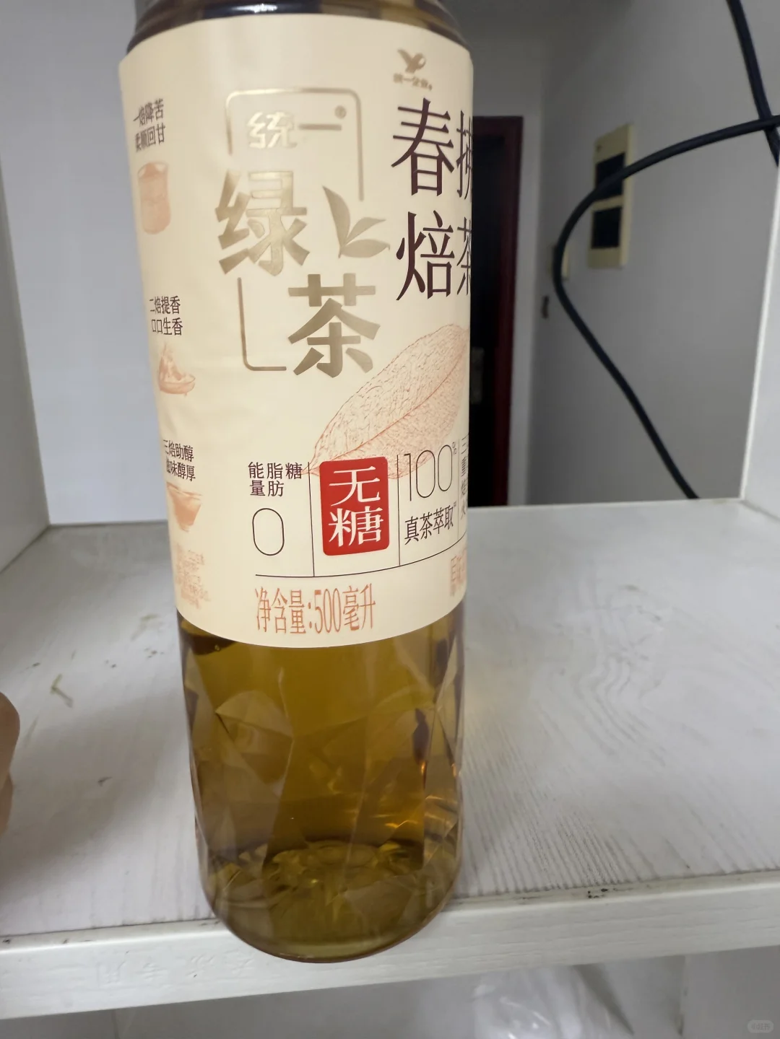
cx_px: 390
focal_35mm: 24
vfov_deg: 71.6
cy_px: 520
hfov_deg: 56.8
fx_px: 721
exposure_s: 1/50
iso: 200
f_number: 2.2
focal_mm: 2.22
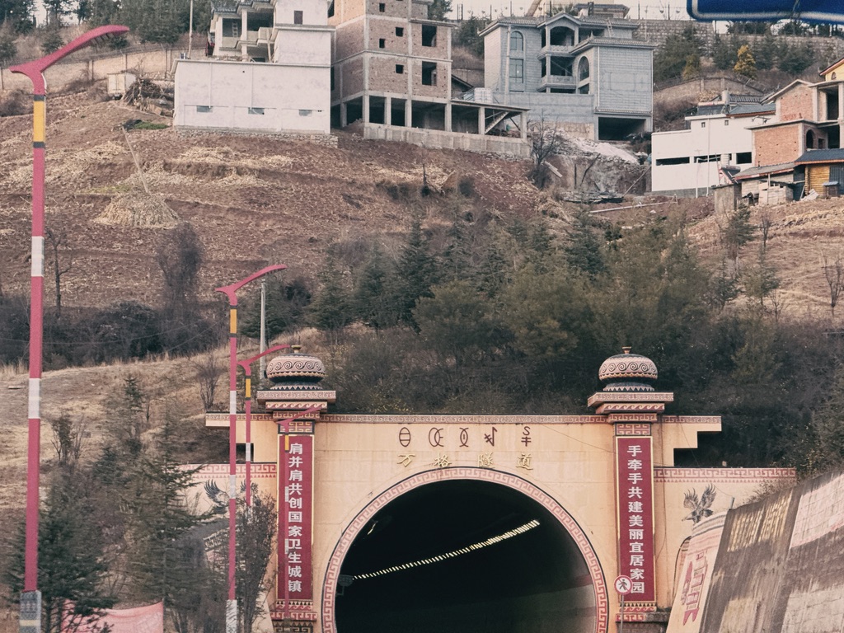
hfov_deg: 16.4
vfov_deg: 12.3
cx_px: 422
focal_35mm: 120
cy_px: 316
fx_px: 2926
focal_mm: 15.66
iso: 100
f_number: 2.8
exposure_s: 1/121
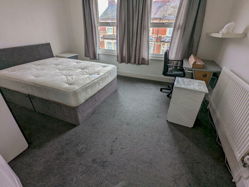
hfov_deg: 94.4
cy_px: 94
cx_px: 124
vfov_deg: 78.3
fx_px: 115
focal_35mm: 16
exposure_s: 1/79.3
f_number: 2.2
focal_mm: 2.35
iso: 62
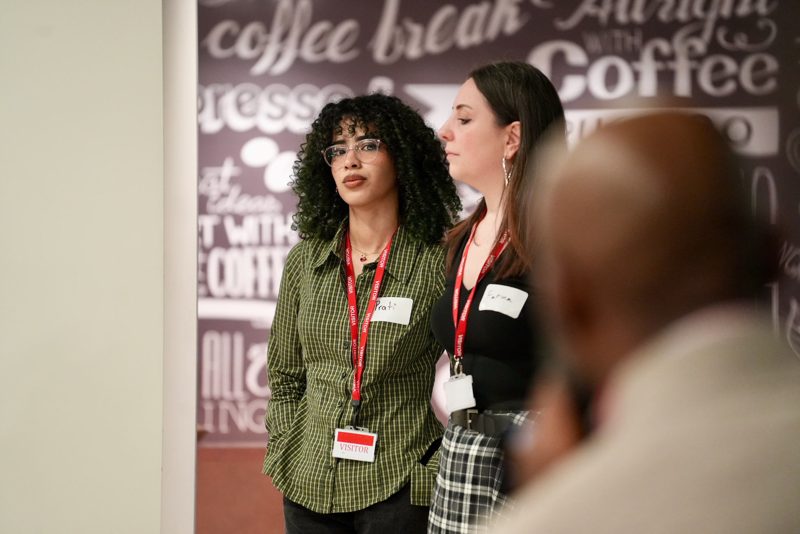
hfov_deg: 10.3
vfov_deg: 6.9
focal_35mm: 200
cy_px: 267
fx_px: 4445
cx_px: 400
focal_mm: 200
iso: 5000
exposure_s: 1/200
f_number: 4
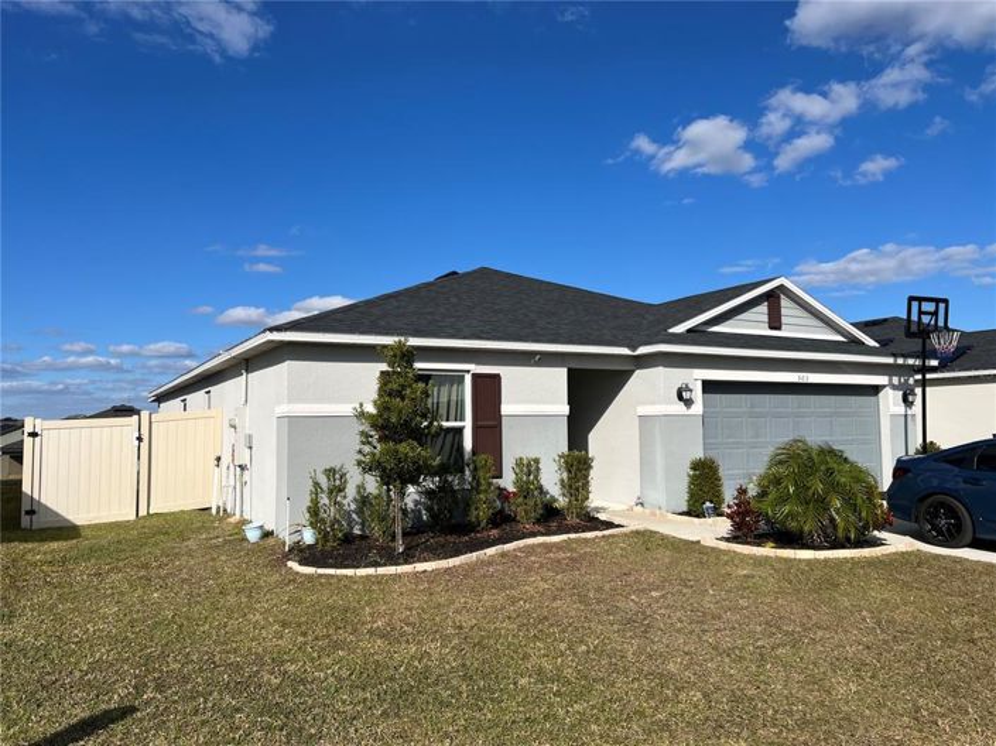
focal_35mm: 26
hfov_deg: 67.3
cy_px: 373
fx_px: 748
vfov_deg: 53.0
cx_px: 498
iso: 50
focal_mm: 5.7
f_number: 1.5
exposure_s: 1/6993
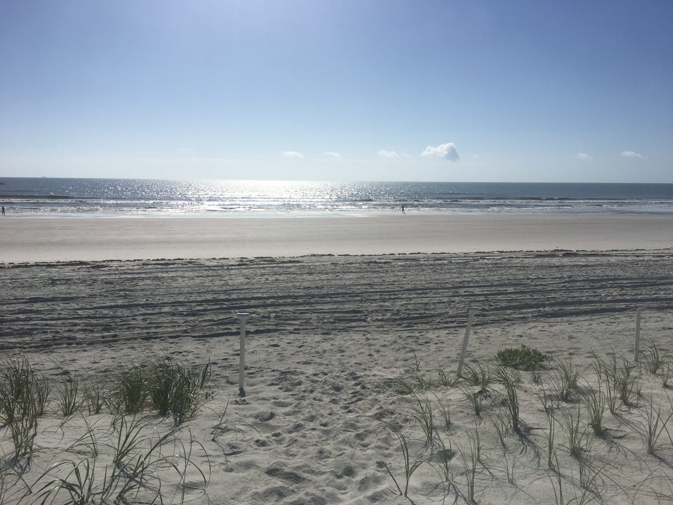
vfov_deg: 48.2
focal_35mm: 29
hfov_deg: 61.7
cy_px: 252
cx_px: 336
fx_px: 564
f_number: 2.2
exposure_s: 1/6410
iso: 25
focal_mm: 4.15
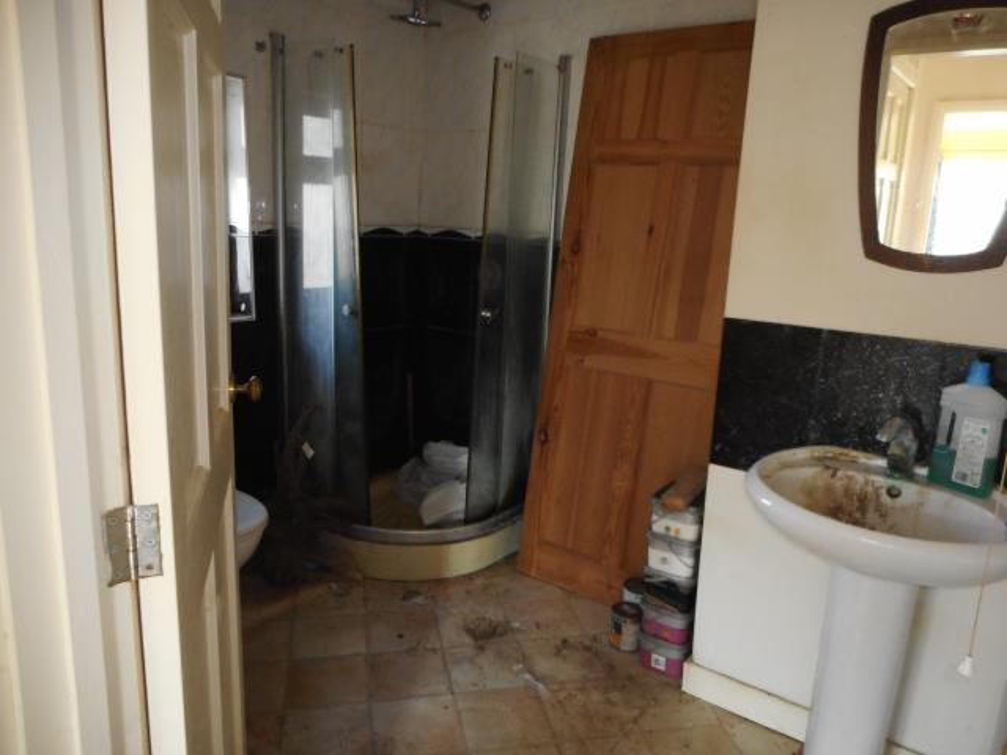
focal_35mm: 25
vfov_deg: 54.9
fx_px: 727
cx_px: 504
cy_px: 378
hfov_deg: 69.4
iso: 400
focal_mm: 4.5
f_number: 3.7
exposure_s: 1/25
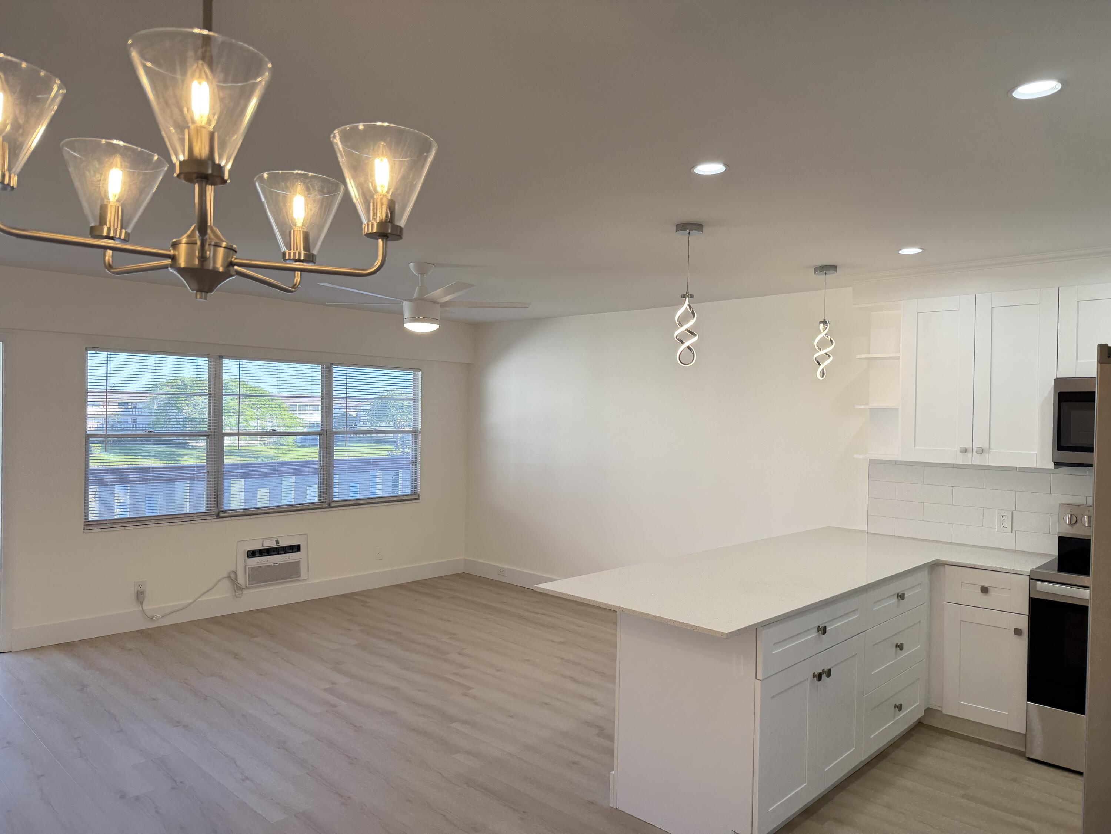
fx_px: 770
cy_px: 417
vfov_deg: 56.8
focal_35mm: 24
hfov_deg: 71.6
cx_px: 556
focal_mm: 6.76
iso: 80
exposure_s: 1/254
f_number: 1.78
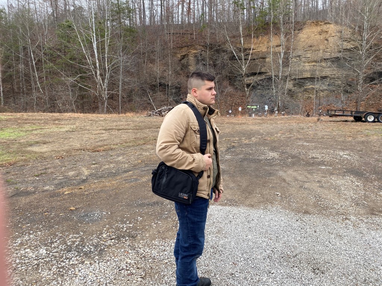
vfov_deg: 53.1
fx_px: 287
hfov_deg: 67.3
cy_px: 143
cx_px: 191
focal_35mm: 26
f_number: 1.8
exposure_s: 1/177
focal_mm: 4.25
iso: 32
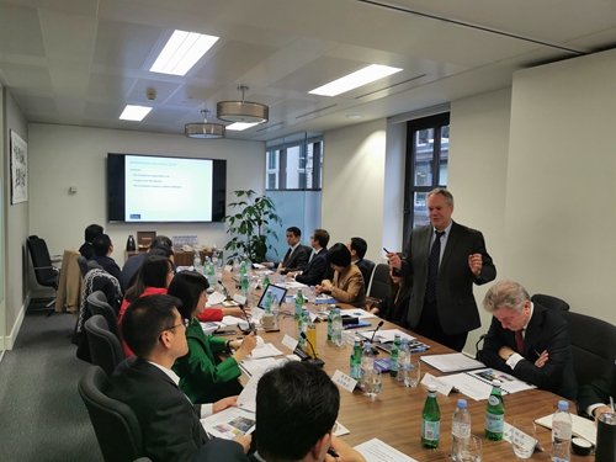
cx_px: 308
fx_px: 480
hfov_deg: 65.3
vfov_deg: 51.4
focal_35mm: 27
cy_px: 231
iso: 100
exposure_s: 1/100
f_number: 1.6
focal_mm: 5.56
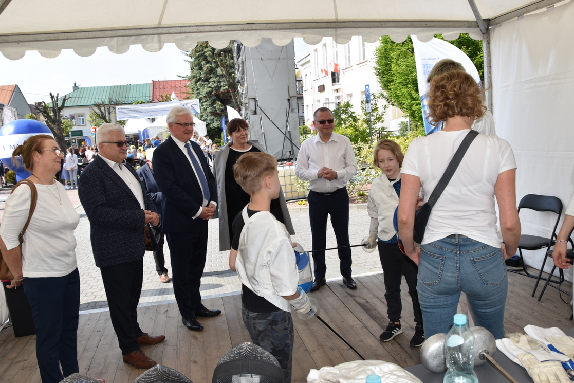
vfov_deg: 45.0
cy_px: 203
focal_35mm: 29
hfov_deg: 63.6
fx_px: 462
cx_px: 307
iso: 100
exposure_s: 1/200
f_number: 5.6
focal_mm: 18
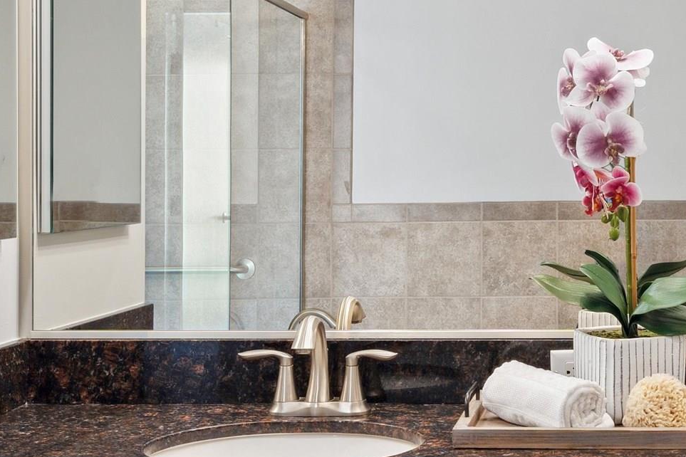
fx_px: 1277
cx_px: 635
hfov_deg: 28.7
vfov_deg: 20.2
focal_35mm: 67
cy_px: 148
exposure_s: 1/4
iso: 160
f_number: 9
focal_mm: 21
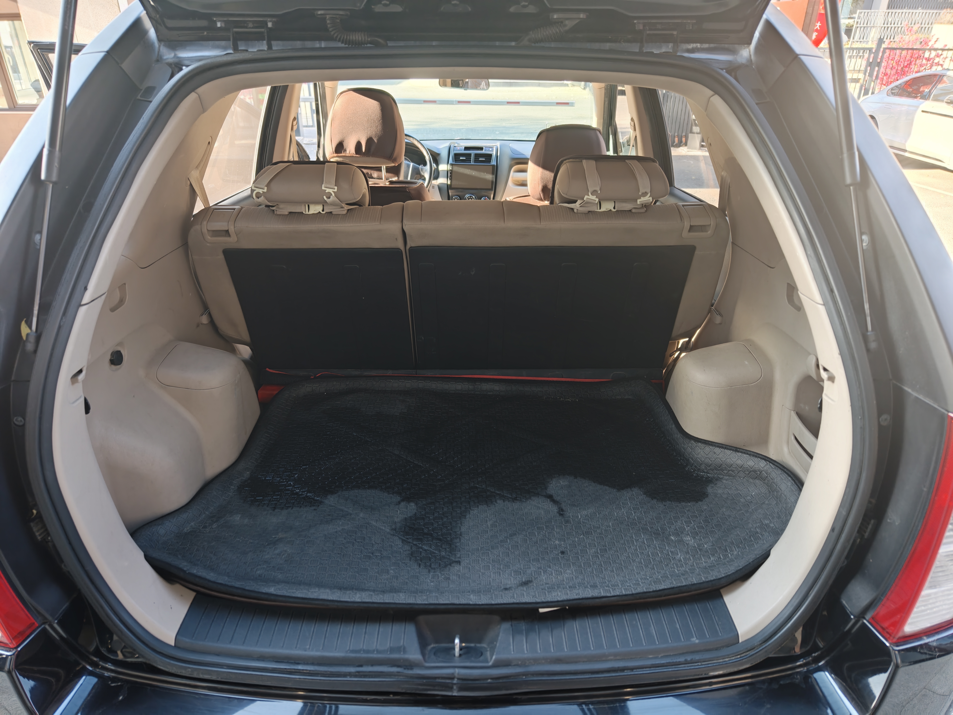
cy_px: 358
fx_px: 633
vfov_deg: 58.9
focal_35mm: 23
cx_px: 476
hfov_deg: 73.9
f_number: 1.8
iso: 400
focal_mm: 8.67
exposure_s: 1/100
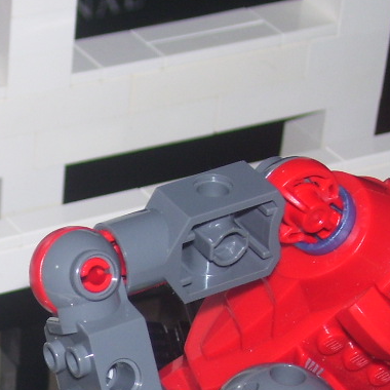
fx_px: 2027
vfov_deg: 10.8
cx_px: -52
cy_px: 430
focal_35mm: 159
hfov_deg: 10.8
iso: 80
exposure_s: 1/60
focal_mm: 9.4
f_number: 3.4
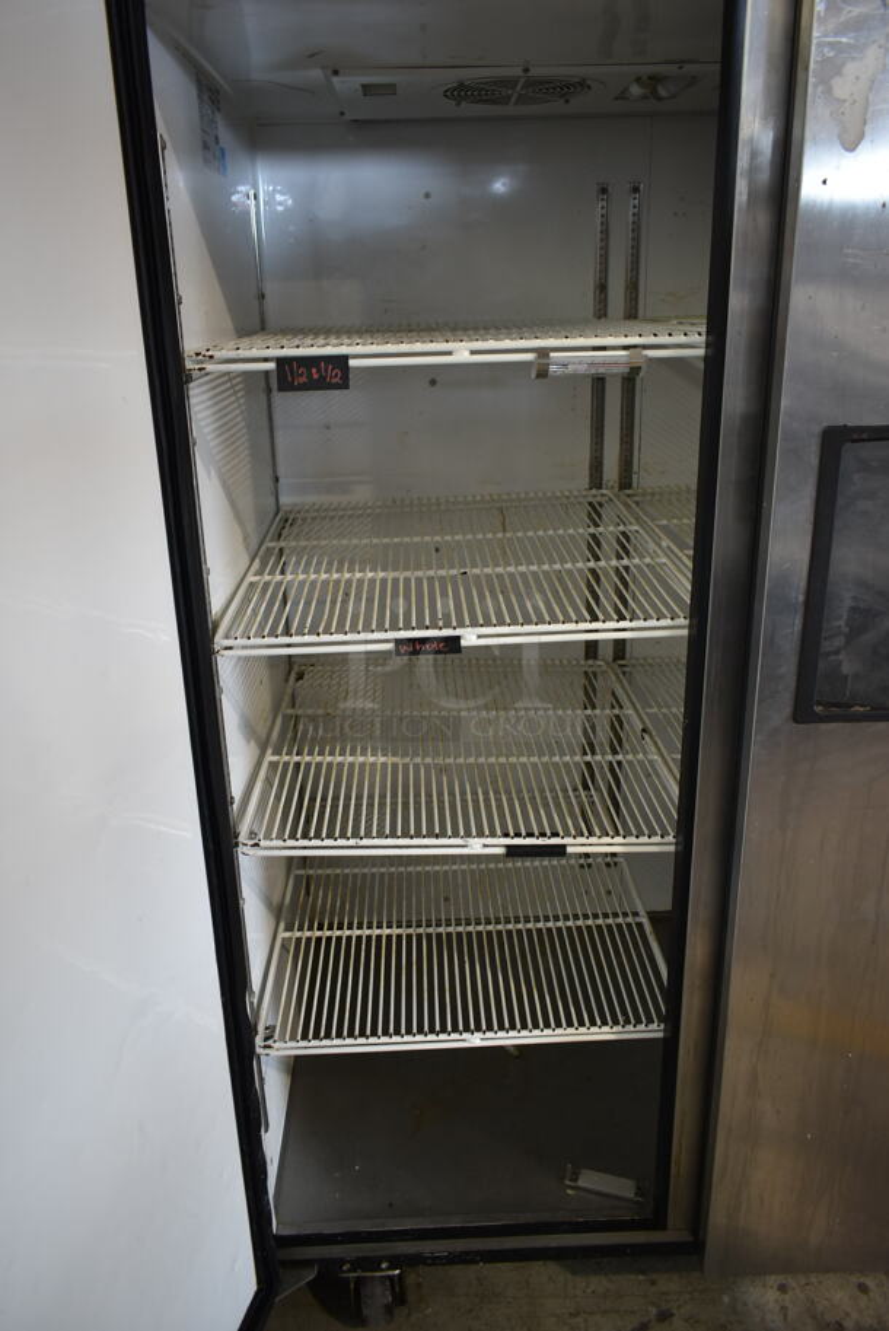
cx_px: 444
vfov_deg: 67.3
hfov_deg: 48.0
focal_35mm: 27
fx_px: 999
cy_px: 666
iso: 640
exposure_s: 1/30
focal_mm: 18
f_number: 3.5
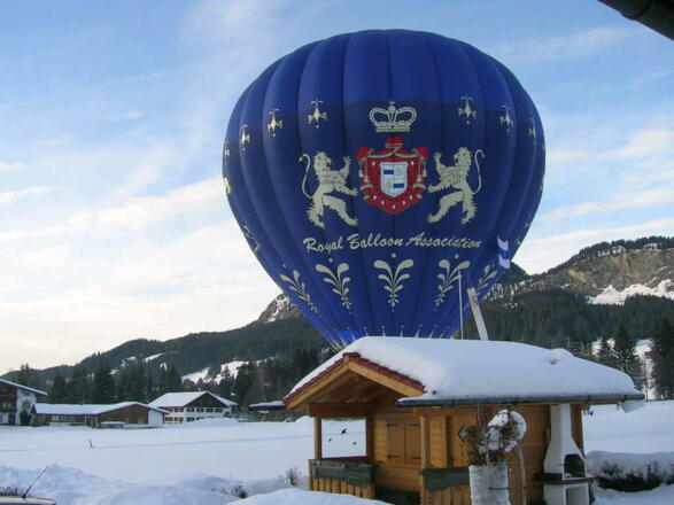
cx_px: 337
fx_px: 681
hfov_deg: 52.6
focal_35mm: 35
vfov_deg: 40.7
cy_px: 252
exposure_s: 1/123
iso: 50
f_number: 4.8
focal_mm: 5.4
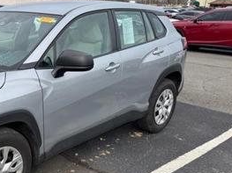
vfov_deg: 31.3
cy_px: 111
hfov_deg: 37.7
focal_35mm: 46
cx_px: 11
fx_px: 308
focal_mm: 6.76
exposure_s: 1/1488
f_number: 1.78
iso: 80
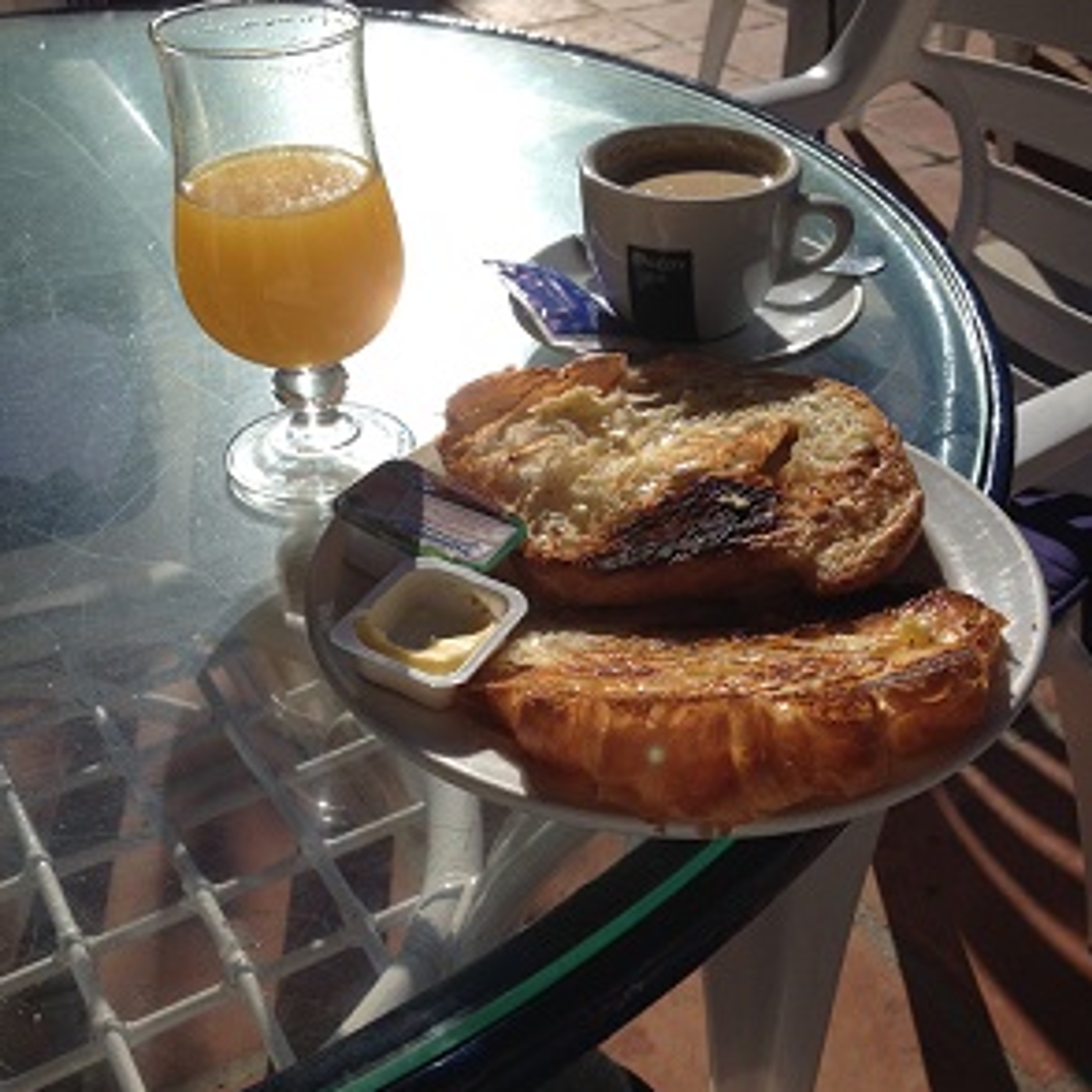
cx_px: 542
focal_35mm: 42
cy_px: 537
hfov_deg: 40.0
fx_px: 1499
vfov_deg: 40.0
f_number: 2.4
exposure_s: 1/4255
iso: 50
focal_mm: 4.28
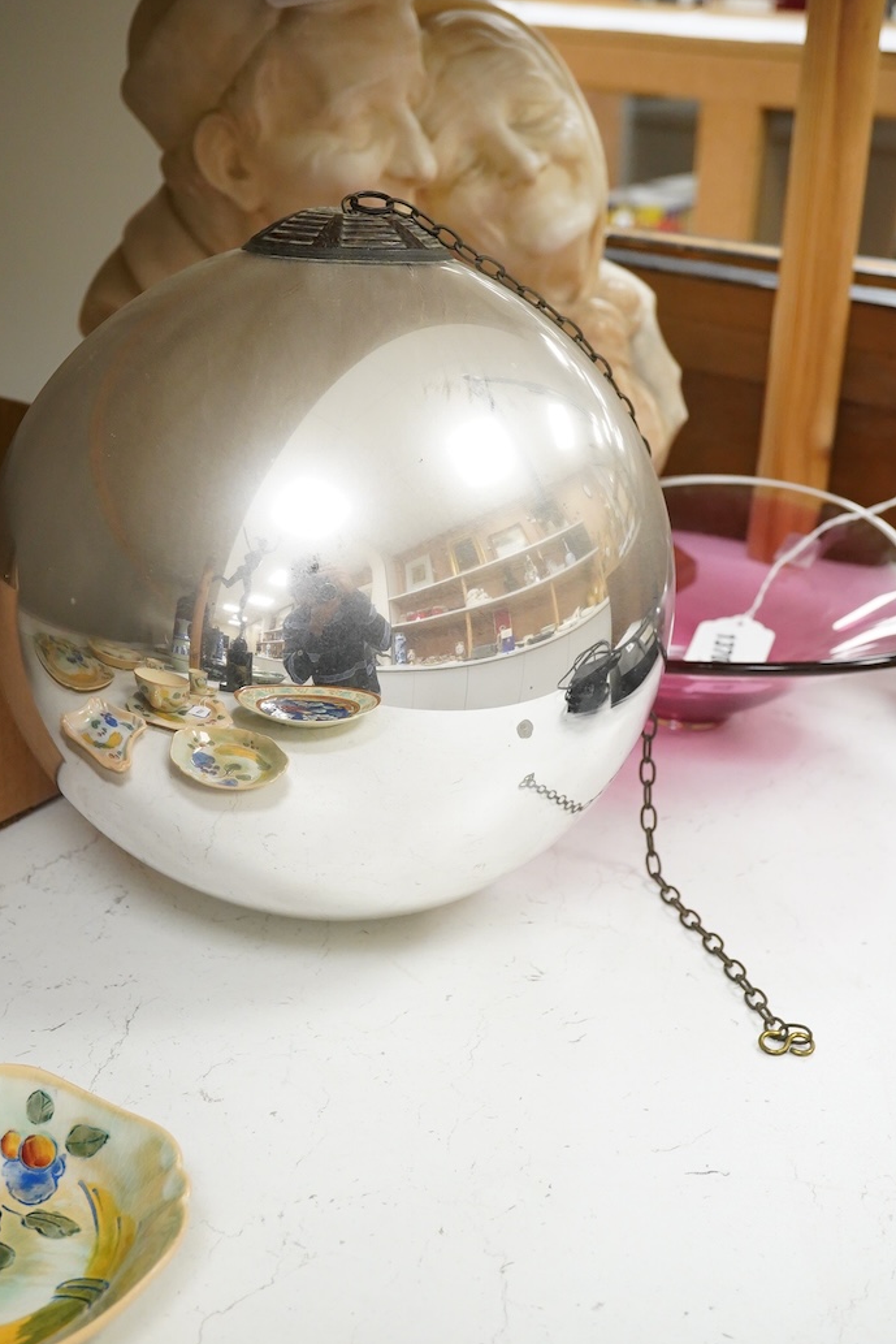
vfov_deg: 40.3
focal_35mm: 49
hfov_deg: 27.5
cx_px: 410
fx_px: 1829
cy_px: 658
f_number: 8
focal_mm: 30
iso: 2500
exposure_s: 1/160
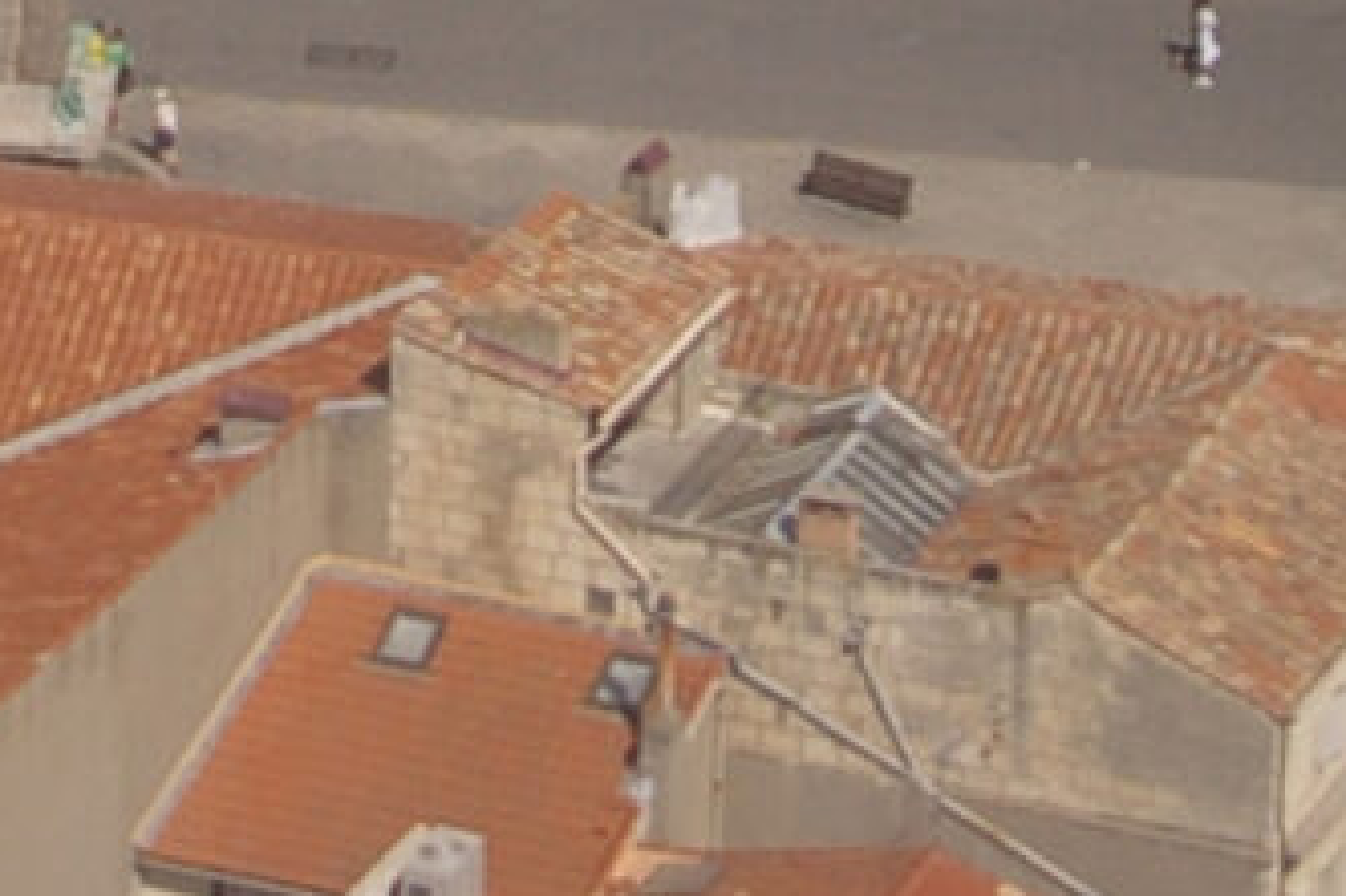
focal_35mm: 426
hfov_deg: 4.8
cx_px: 53
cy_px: -1851
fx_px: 15919
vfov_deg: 3.2
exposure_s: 1/2000
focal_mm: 38
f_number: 4.5
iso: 200
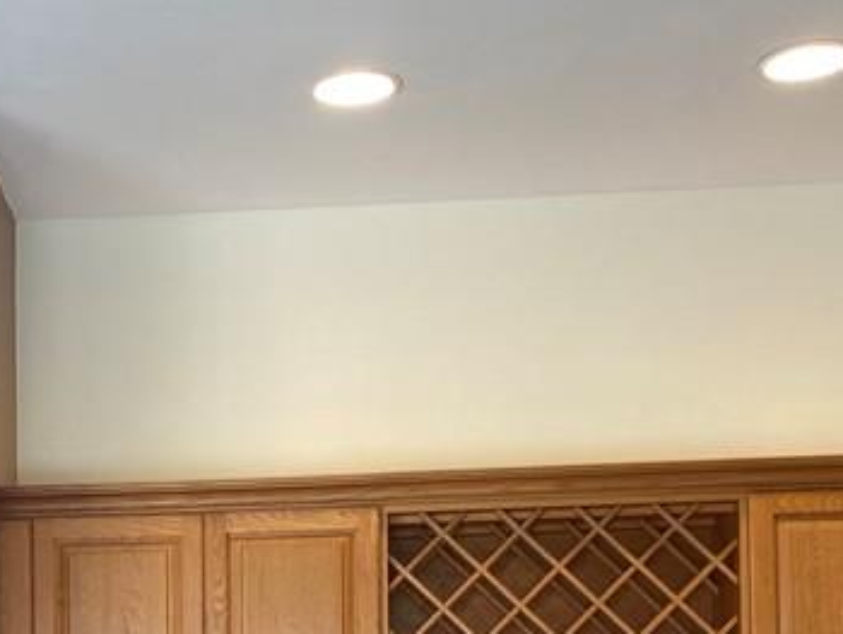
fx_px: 1852
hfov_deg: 25.0
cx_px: 120
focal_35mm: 76
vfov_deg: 18.2
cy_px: 808
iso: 100
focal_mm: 4.25
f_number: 1.8
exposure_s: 1/120
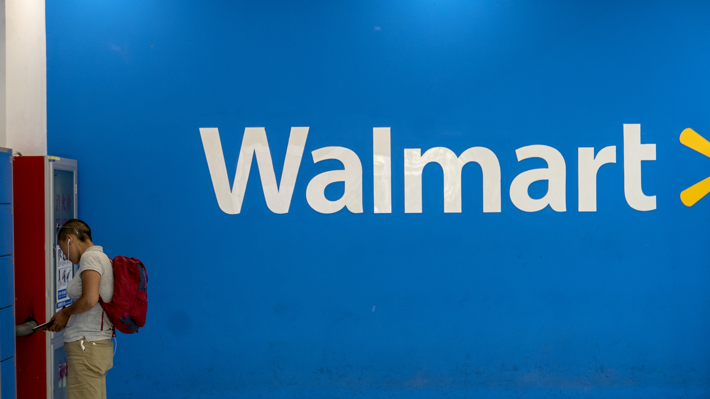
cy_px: 216
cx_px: 357
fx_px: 1111
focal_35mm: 59
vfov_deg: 20.4
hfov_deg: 35.4
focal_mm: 25.4
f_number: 2.8
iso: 500
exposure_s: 1/100
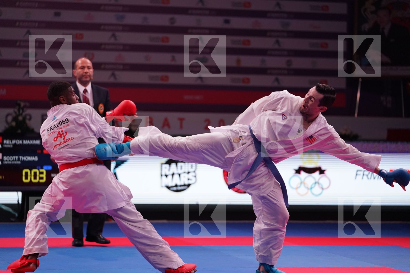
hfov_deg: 17.6
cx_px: 205
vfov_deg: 11.8
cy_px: 136
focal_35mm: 116
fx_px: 1321
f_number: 2.8
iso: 2500
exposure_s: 1/1000
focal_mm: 116
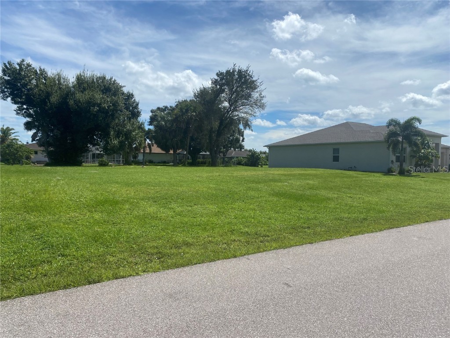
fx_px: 338
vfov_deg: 53.1
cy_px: 169
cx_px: 225
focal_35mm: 26
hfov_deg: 67.3
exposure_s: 1/5747
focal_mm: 4.25
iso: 32
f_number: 1.8
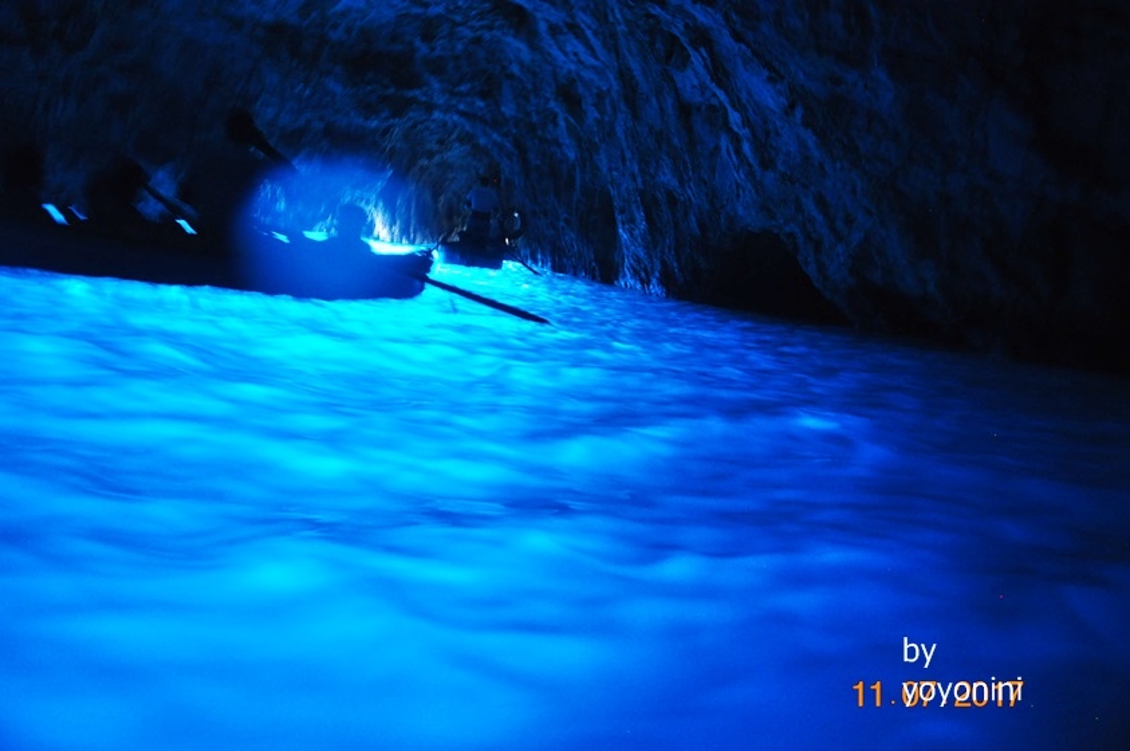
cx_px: 565
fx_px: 988
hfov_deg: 59.5
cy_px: 376
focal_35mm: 32
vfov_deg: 41.6
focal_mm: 21
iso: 1600
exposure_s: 1/8
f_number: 3.8
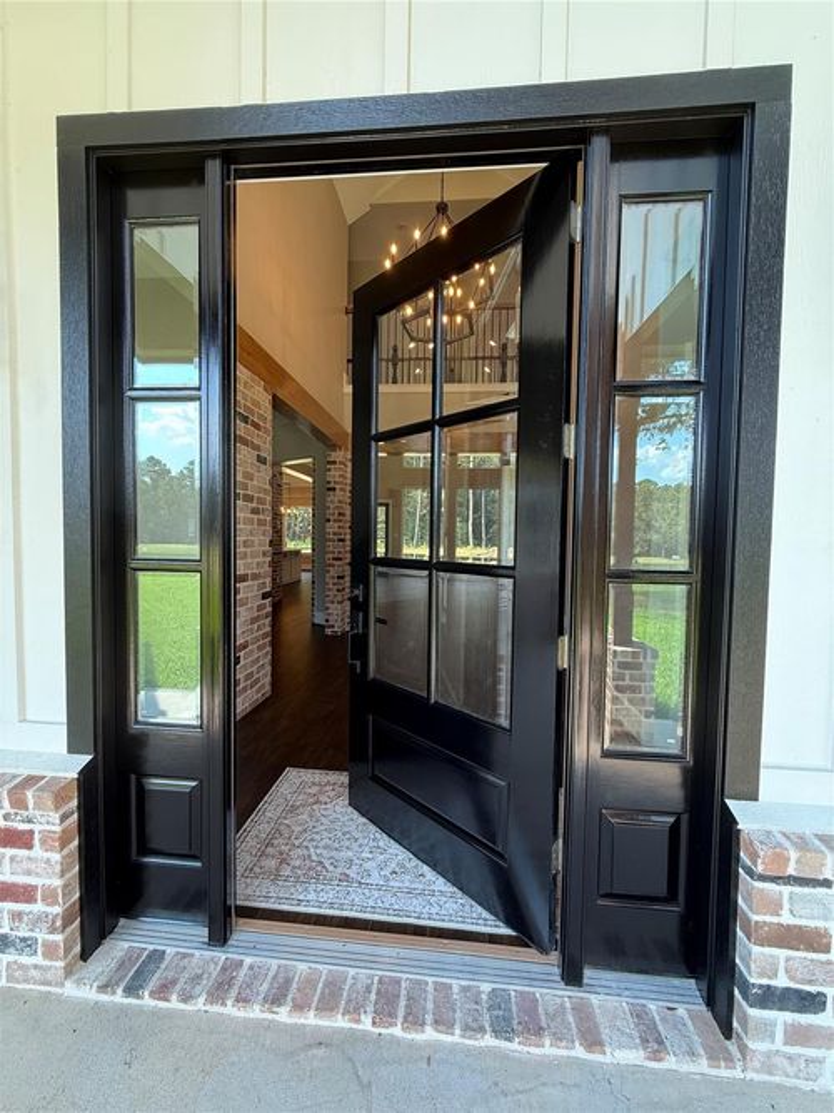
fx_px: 450
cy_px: 556
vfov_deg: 102.1
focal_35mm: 14
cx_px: 417
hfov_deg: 85.7
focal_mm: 2.22
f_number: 2.2
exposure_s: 1/120
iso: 100
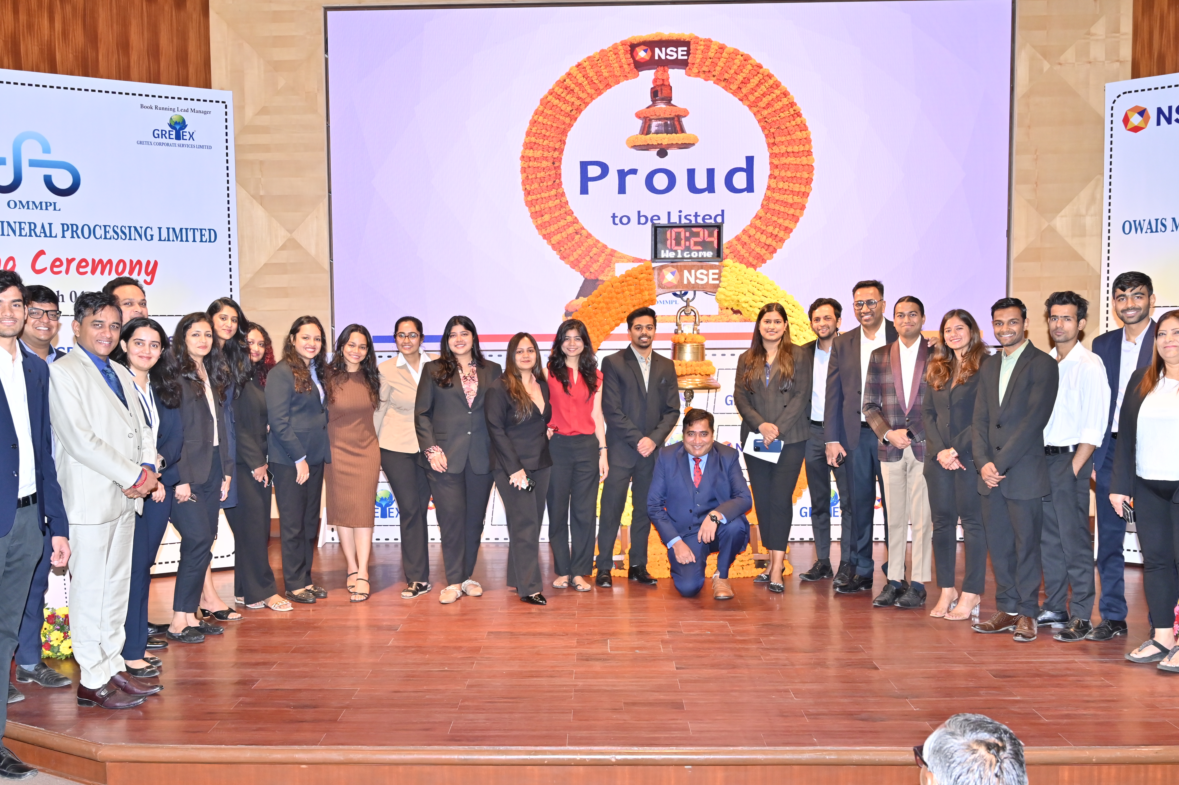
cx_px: 563
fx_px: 1244
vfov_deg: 35.0
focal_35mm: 38
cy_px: 443
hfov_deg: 50.7
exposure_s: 1/160
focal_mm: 33
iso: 1250
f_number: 5.6
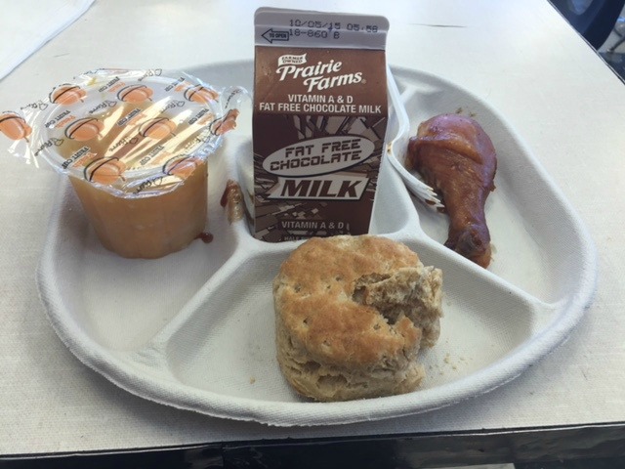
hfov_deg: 61.7
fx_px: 524
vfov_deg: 48.2
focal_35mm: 29
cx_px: 312
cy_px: 234
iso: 40
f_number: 2.2
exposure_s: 1/60
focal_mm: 4.15
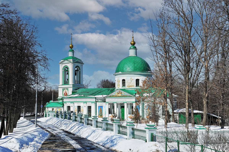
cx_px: 114
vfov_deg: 24.2
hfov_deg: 35.7
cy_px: 76
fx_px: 356
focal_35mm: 56
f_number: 11
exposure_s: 1/1000
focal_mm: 56
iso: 200
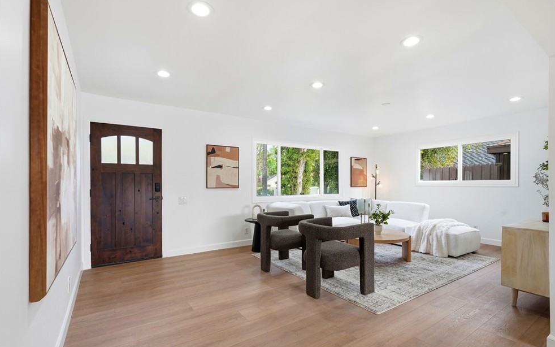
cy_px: 182
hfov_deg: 94.3
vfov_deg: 68.0
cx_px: 286
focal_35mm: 17
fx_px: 257
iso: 125
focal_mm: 16
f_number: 8
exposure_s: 1/50
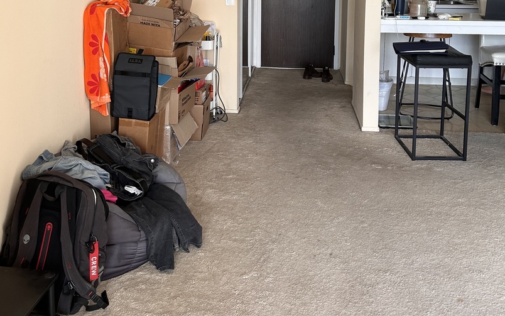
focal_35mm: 37
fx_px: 509
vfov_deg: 32.6
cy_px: 26
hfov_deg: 52.7
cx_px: 253
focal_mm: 5.7
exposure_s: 1/67
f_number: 1.5
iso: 125
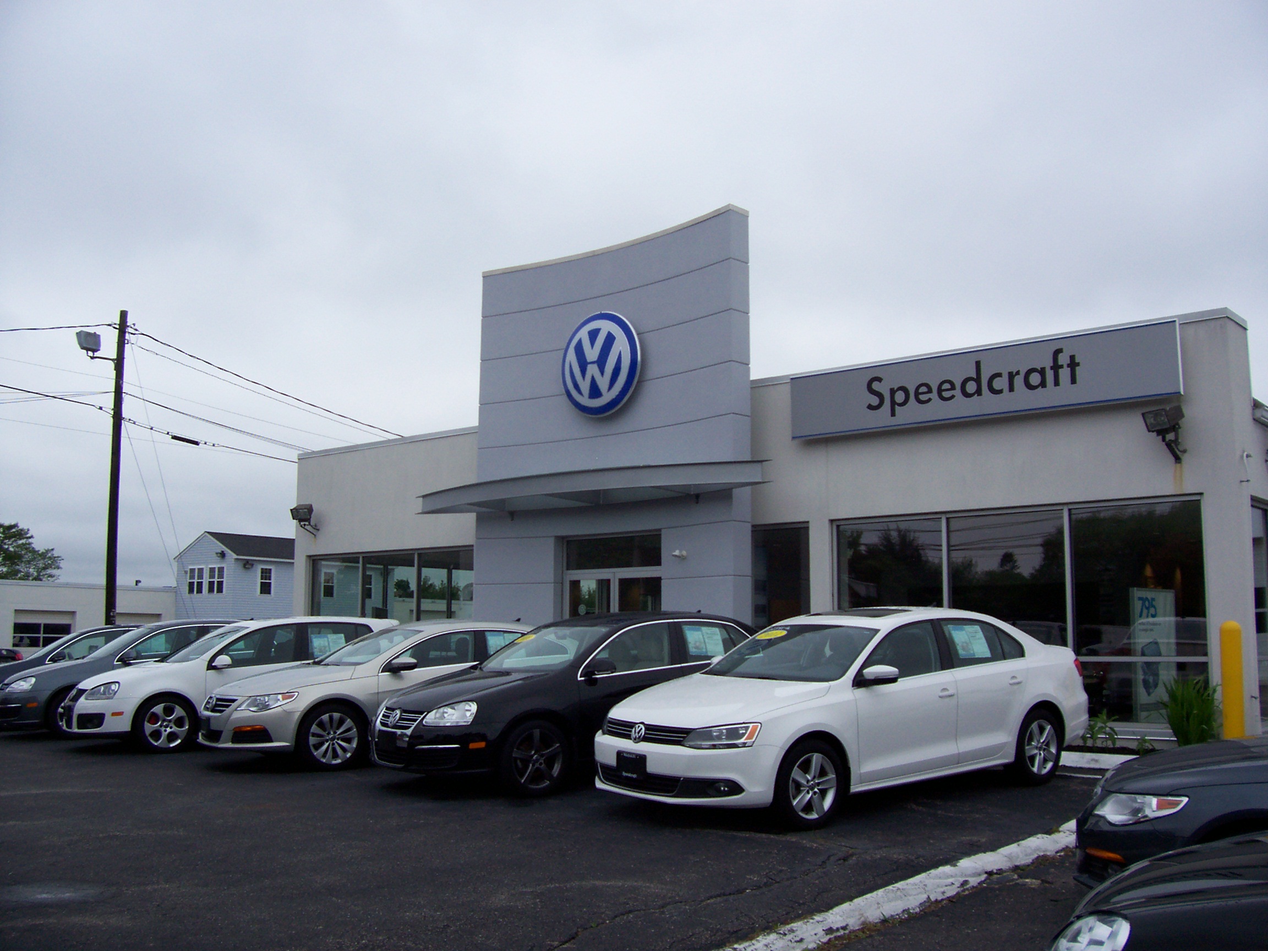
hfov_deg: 54.0
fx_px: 1245
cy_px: 476
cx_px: 634
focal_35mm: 34
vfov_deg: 41.8
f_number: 2.7
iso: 80
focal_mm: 5.6
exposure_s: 1/688
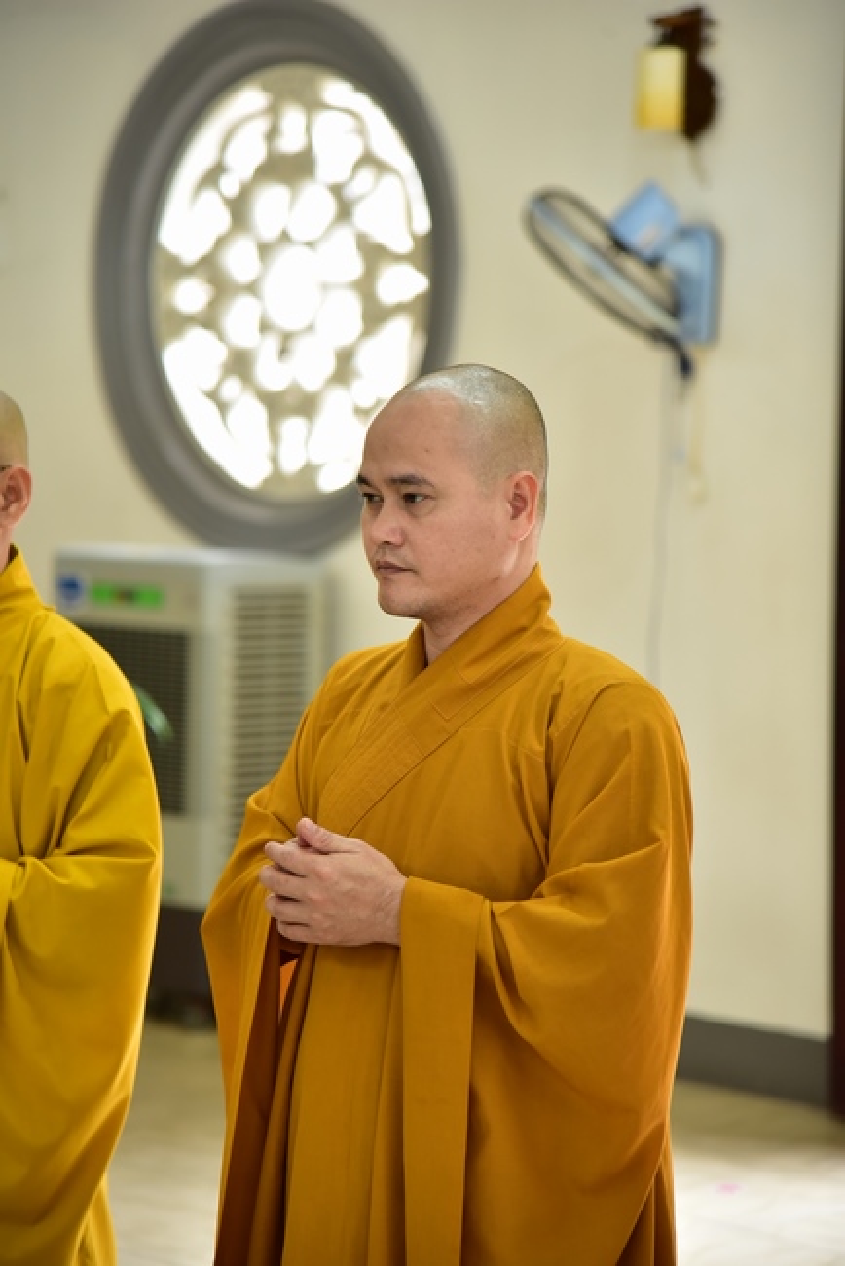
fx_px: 3693
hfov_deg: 13.1
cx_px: 422
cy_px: 633
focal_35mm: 105
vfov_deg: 19.4
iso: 1250
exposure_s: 1/50
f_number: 4
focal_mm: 105
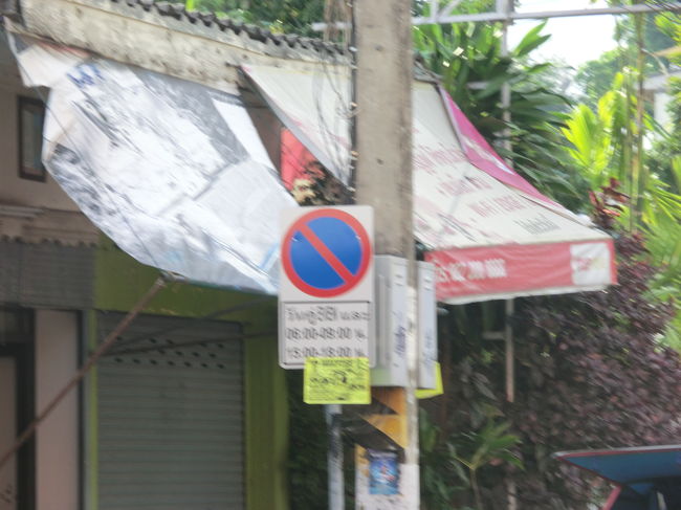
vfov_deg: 6.2
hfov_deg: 8.3
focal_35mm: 240
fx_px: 4720
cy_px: 255
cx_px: 340
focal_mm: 43
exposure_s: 1/60
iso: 80
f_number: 5.7
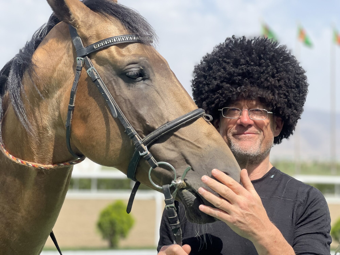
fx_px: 756
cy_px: 128
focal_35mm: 77
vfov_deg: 19.1
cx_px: 170
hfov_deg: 25.3
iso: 32
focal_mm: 9
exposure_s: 1/664
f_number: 2.8
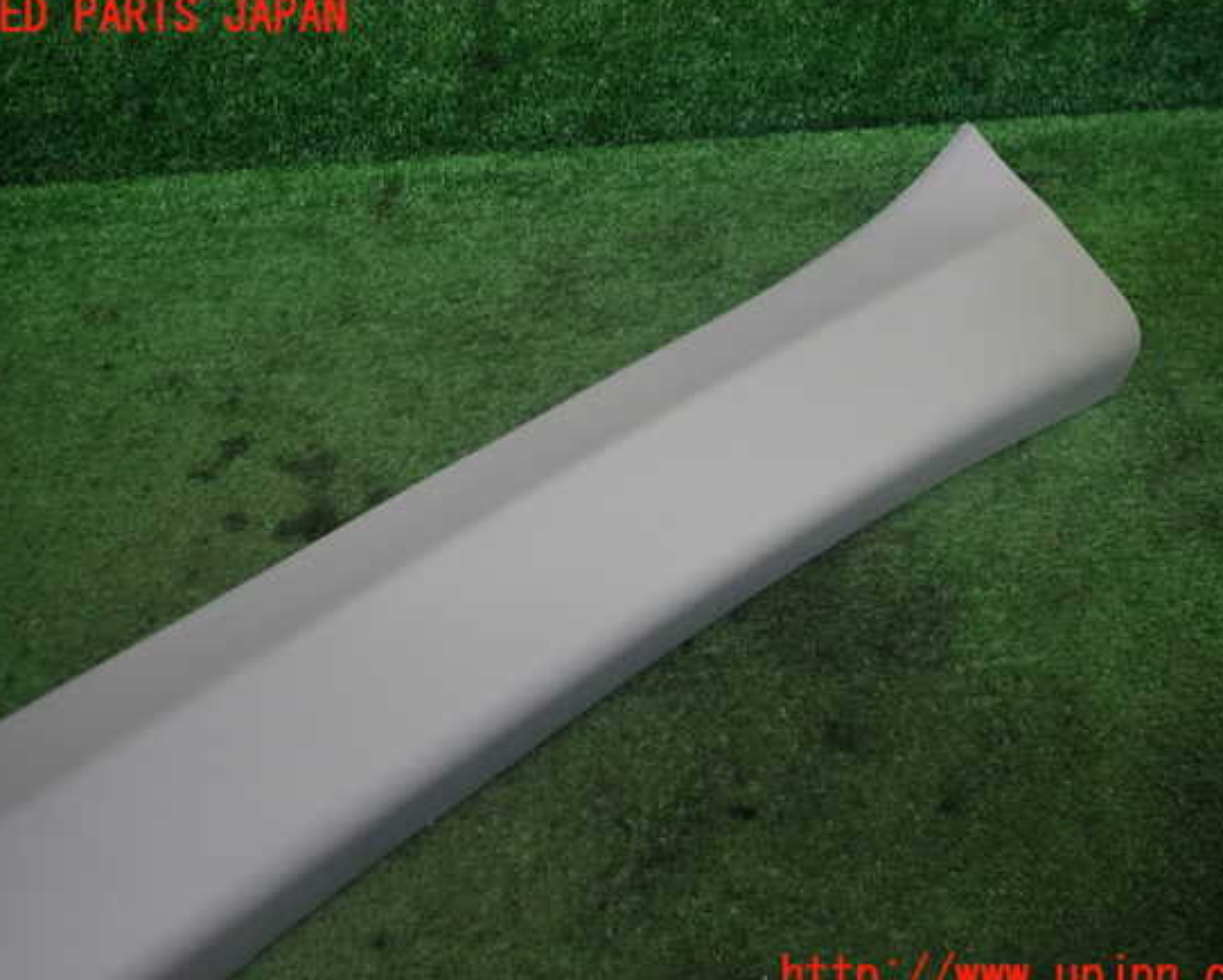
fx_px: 978
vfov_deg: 53.2
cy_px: 497
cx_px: 614
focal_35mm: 27
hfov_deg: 64.1
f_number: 2
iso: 100
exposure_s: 1/60
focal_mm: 4.5
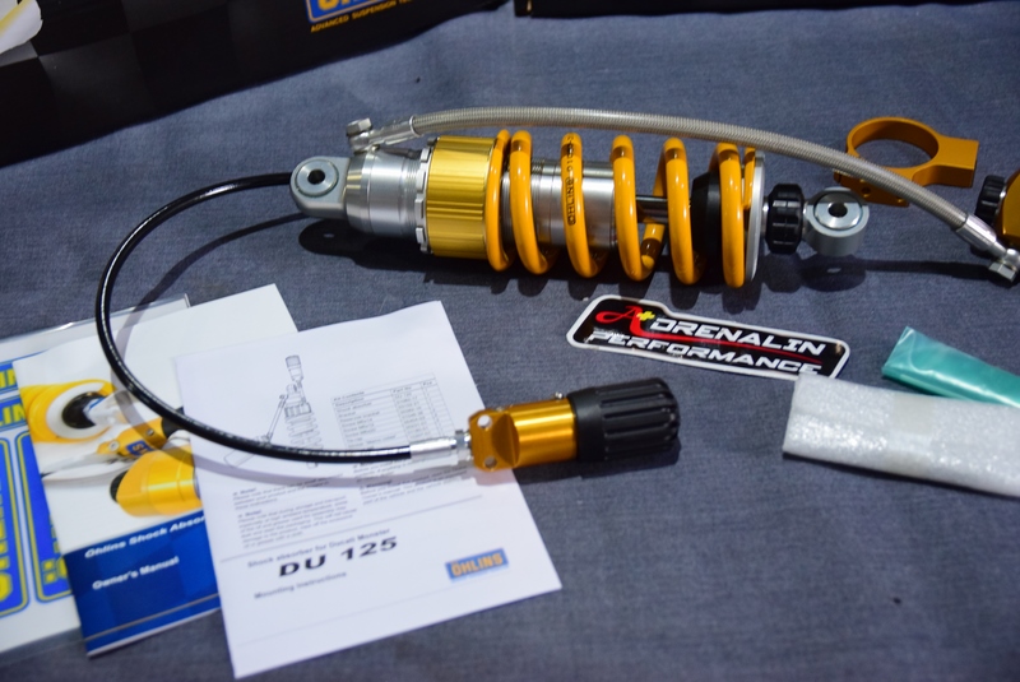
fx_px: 1446
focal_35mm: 51
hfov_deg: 38.8
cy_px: 341
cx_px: 510
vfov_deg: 26.5
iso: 1250
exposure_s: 1/30
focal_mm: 34
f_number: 3.3
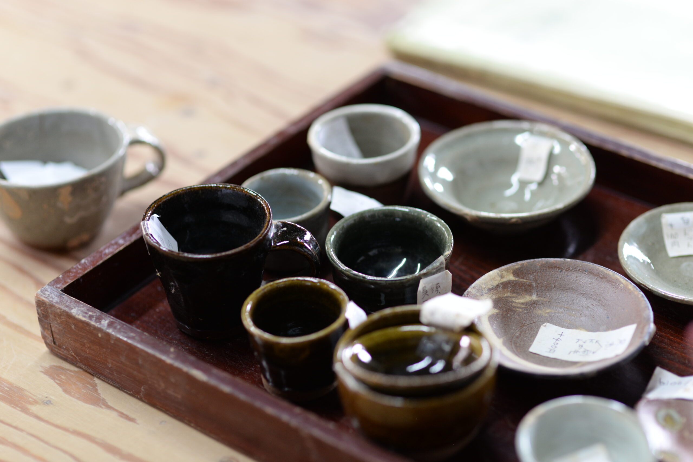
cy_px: 231
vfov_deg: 16.1
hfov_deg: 23.9
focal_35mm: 85
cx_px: 346
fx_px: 1637
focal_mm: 85
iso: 800
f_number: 2
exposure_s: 1/125
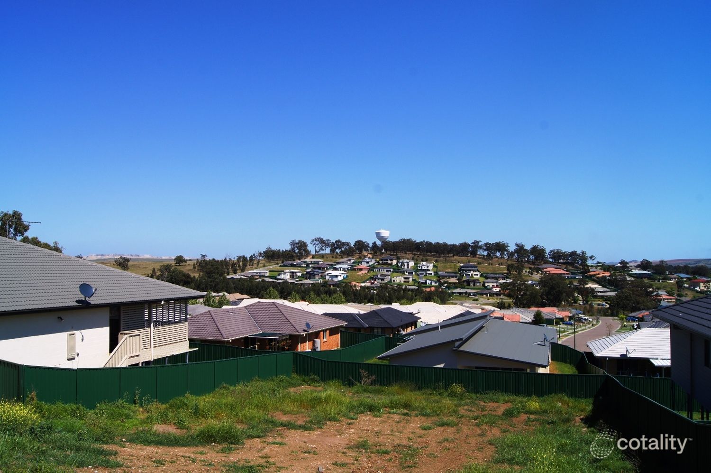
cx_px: 356
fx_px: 592
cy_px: 236
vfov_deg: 43.5
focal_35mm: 30
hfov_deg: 62.0
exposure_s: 1/200
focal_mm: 20
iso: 100
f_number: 11
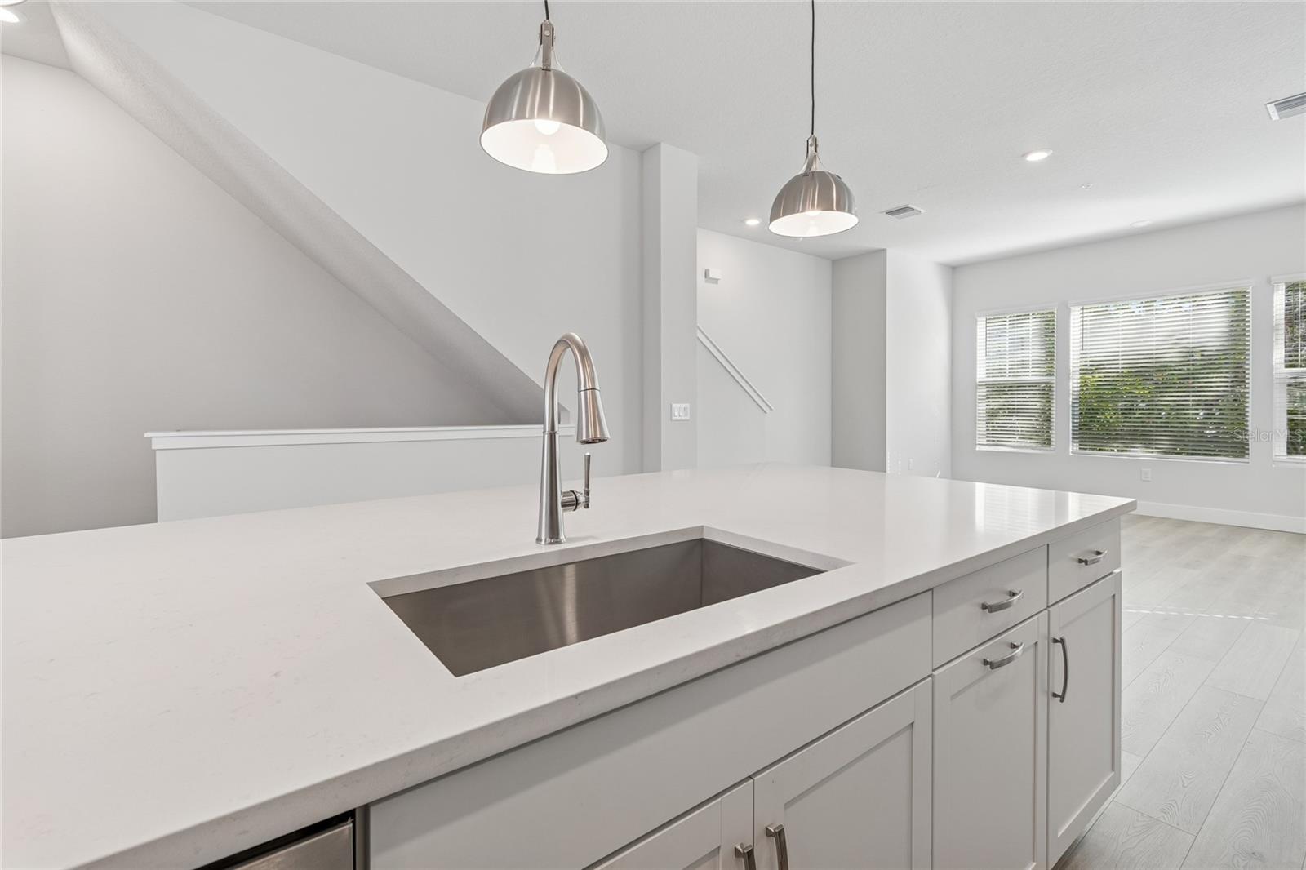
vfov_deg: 77.3
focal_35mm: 15
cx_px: 653
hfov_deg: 100.4
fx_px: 544
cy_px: 435
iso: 100
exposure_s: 1/25
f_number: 7.1
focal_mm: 10
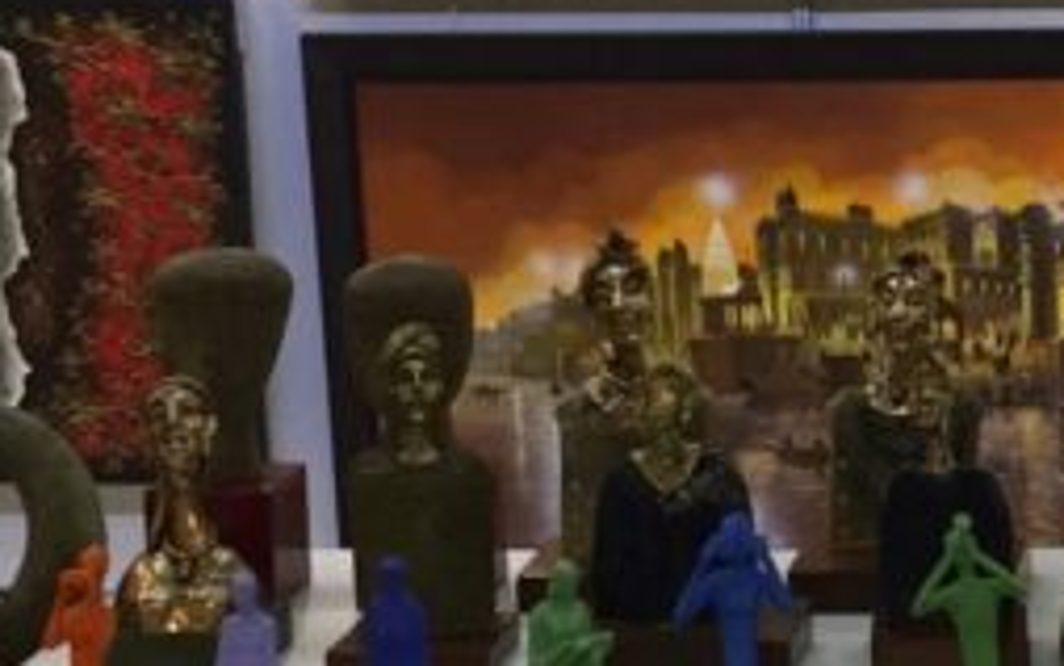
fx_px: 3597
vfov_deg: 10.6
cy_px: 272
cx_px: 1127
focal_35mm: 124
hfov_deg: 16.4
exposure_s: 1/33
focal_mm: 4.15
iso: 160
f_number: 2.2
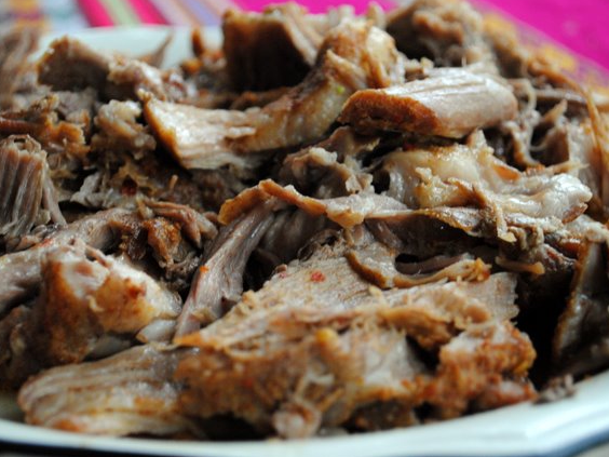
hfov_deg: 32.7
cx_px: 286
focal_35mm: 59
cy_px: 228
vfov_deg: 24.8
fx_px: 1038
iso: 800
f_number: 5
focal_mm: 36
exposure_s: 1/30
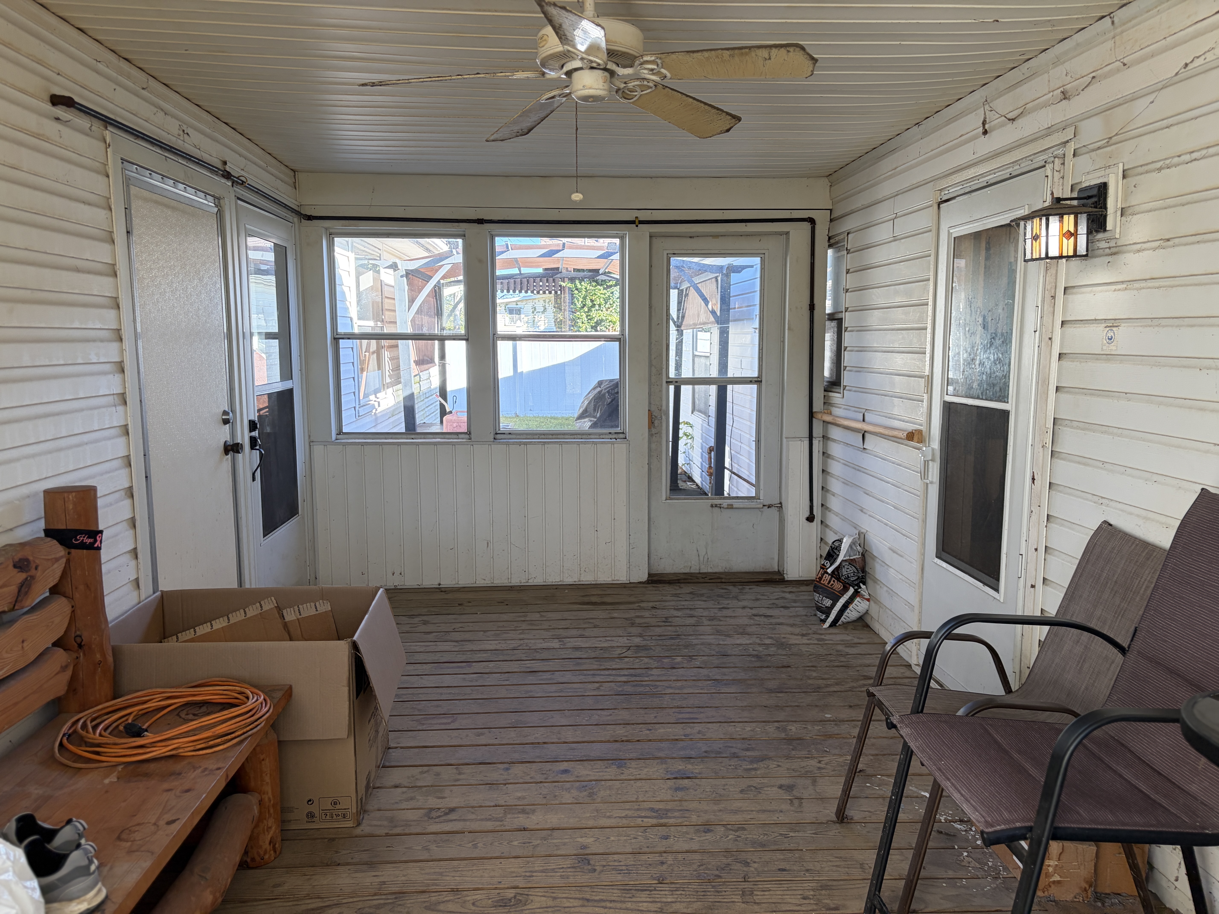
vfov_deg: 53.1
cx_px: 610
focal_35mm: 26
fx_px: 916
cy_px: 457
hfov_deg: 67.3
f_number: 1.6
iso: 100
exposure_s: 1/220
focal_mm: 5.96
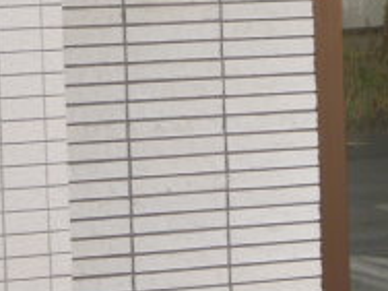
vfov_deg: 5.7
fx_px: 2903
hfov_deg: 7.5
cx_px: 607
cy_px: 52
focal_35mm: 259
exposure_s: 1/60
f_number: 3.8
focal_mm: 12.6
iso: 100
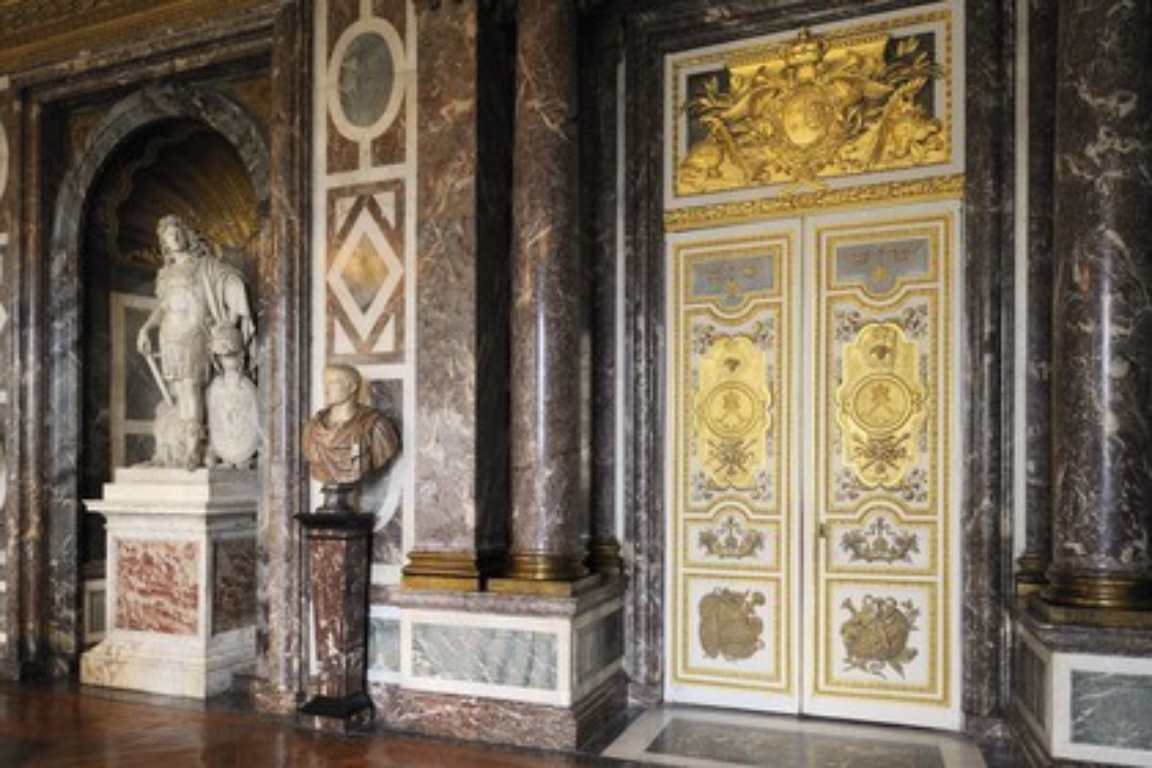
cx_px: 576
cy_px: 384
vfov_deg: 53.1
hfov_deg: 73.7
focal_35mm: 24
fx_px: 768
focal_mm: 24
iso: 200
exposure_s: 2
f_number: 11
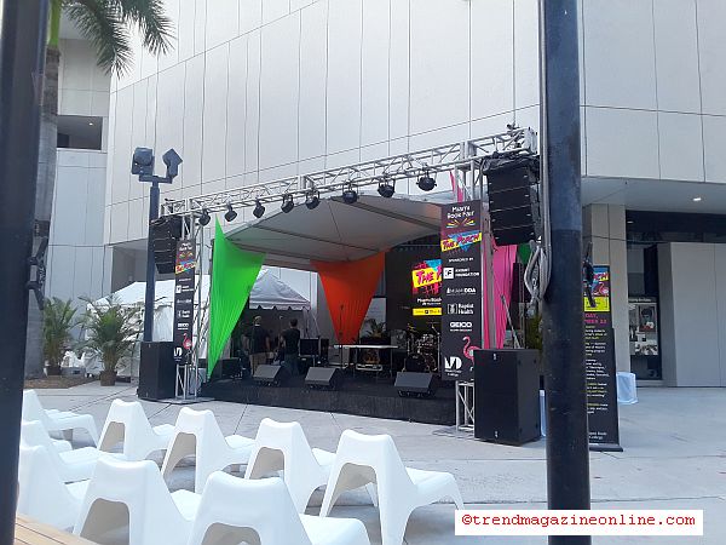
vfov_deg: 49.7
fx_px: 587
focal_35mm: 28
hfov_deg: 63.4
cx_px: 363
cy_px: 272
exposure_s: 1/120
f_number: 1.9
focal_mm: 2.9
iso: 50
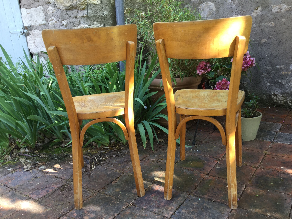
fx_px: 261
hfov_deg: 58.4
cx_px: 146
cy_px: 110
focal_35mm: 31
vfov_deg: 45.4
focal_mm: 3.3
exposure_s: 1/50
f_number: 2.4
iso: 32
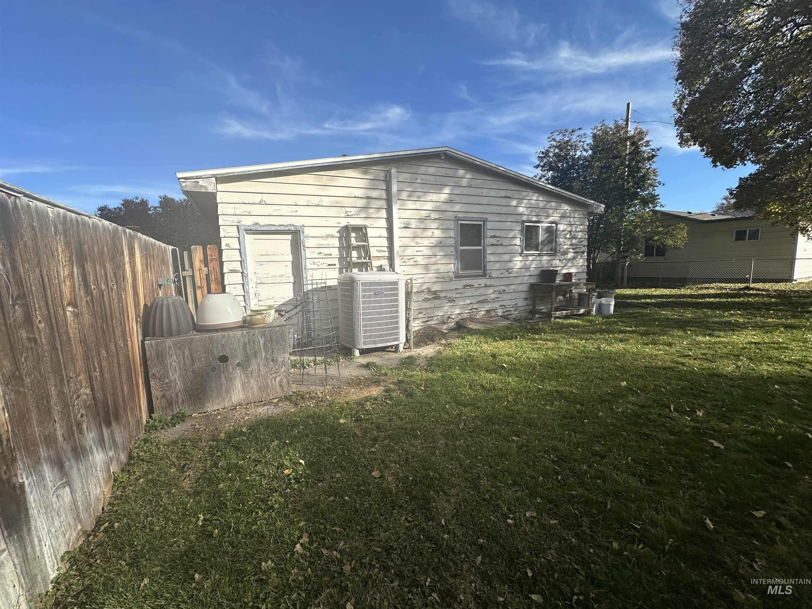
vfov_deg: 85.7
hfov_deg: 102.1
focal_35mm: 14
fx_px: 328
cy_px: 304
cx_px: 406
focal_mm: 2.22
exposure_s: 1/1855
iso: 50
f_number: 2.2
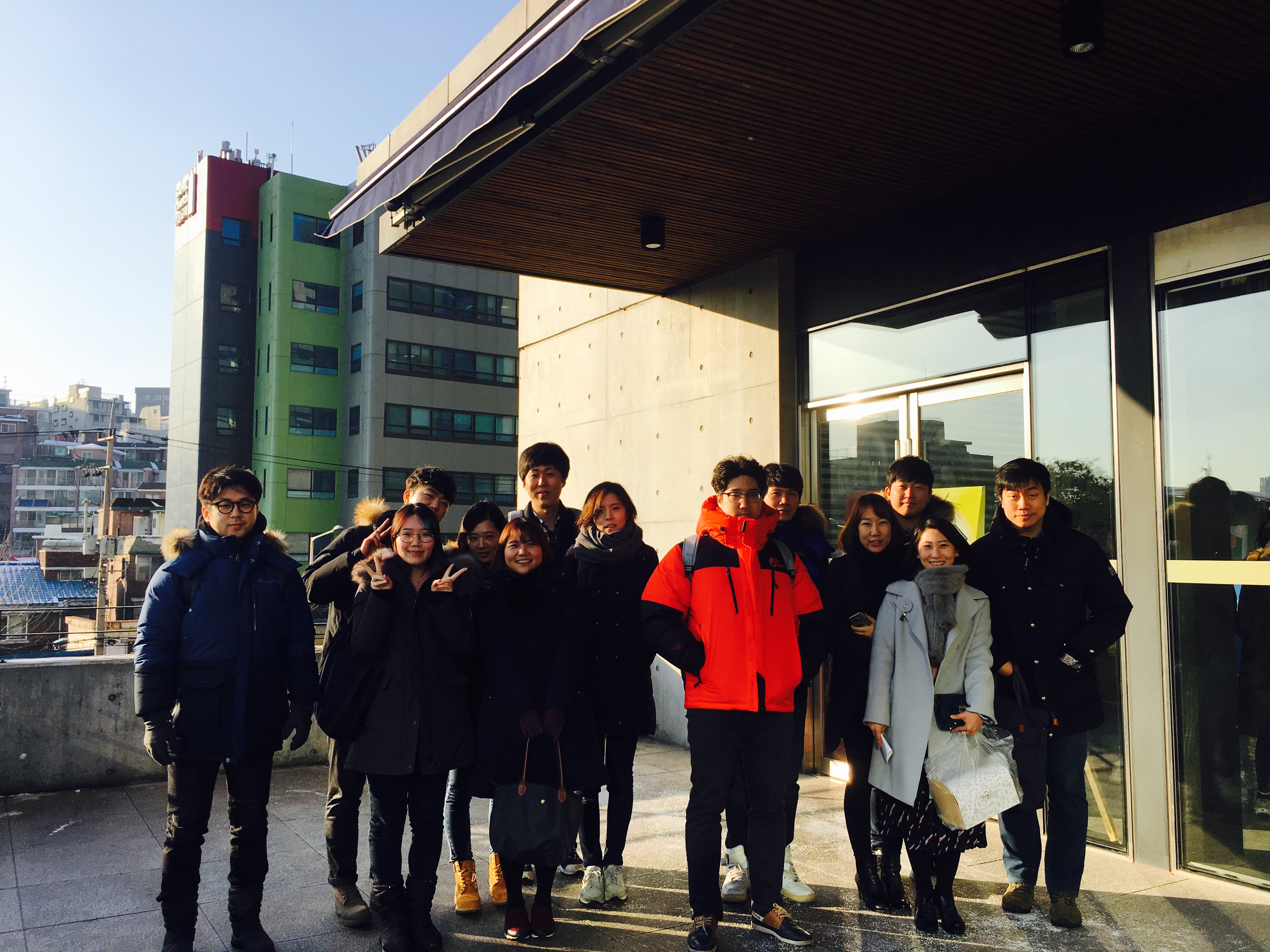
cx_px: 635
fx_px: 1064
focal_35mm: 29
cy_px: 476
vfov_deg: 48.2
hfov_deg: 61.7
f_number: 2.2
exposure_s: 1/884
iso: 25
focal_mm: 4.15
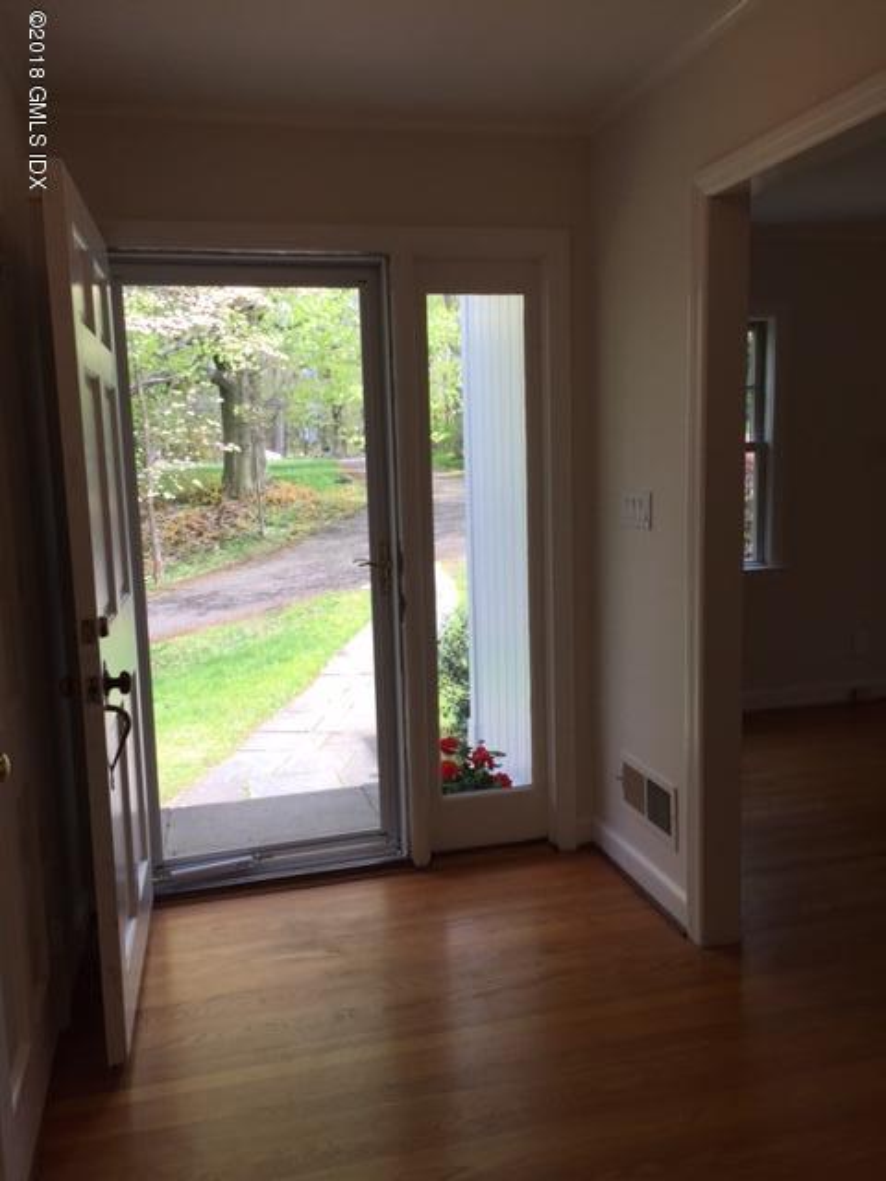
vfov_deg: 61.7
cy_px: 590
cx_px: 443
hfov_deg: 48.2
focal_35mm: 29
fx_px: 990
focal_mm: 4.15
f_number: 2.2
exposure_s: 1/246
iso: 32
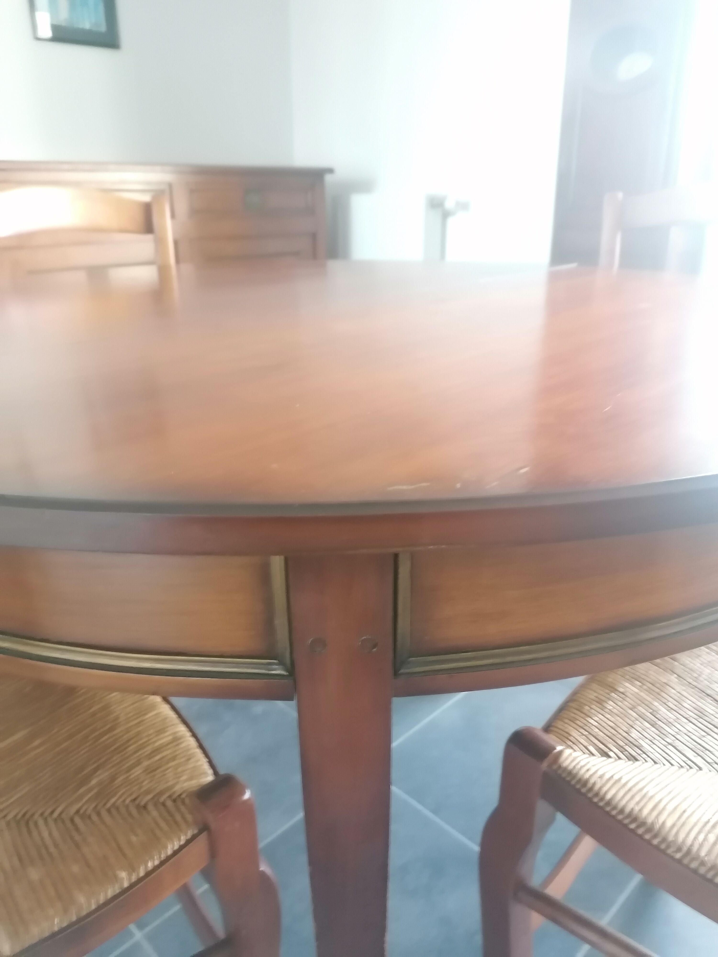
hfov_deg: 51.4
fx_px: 747
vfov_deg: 65.3
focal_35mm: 27
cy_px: 478
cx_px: 359
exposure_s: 1/20
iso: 500
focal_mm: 4.75
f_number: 1.8
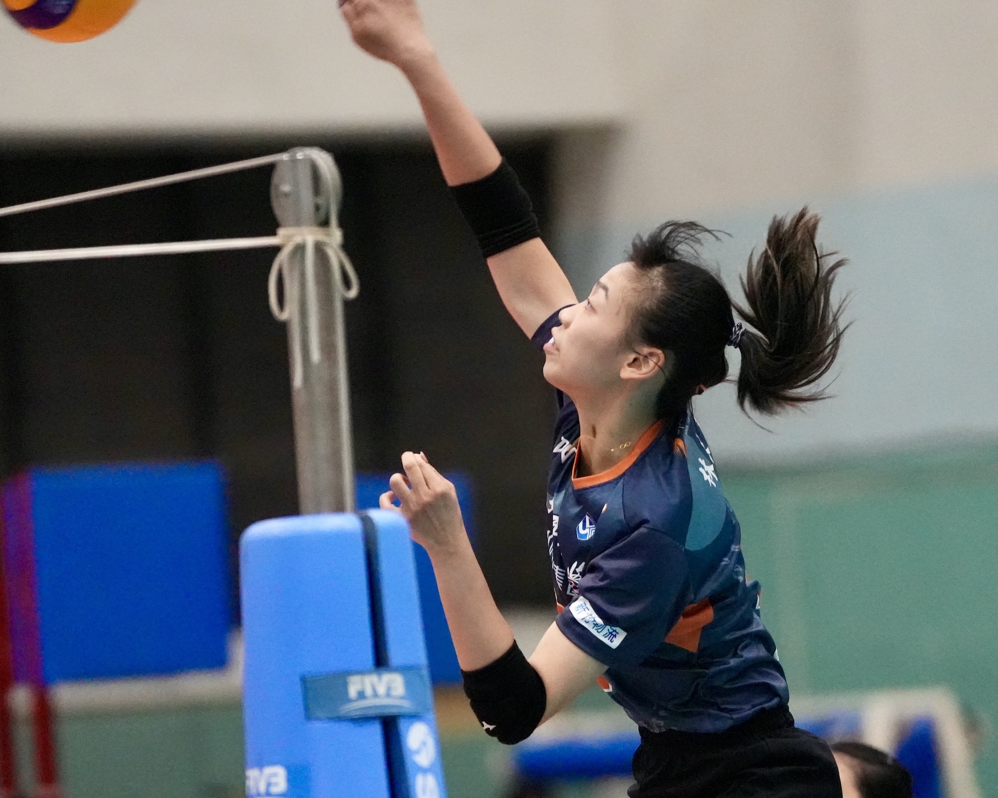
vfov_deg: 6.8
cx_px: 569
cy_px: 399
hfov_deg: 8.5
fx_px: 6675
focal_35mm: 226
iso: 12800
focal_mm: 200
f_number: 2.8
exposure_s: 1/1250
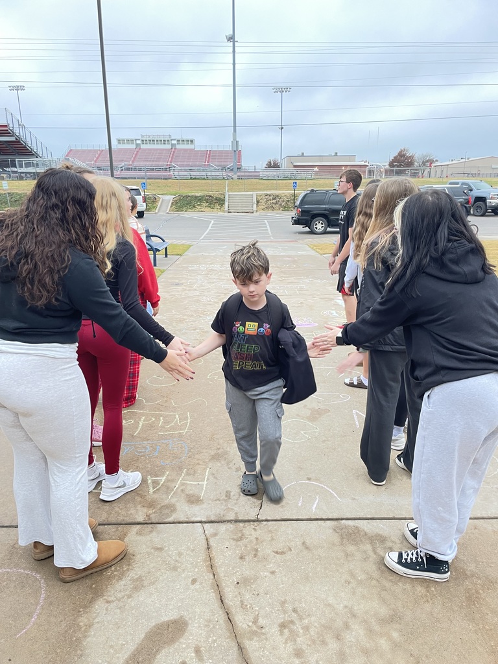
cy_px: 332
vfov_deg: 67.3
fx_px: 499
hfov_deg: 53.1
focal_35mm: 26
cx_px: 249
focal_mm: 4.2
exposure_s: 1/73
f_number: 1.6
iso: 125
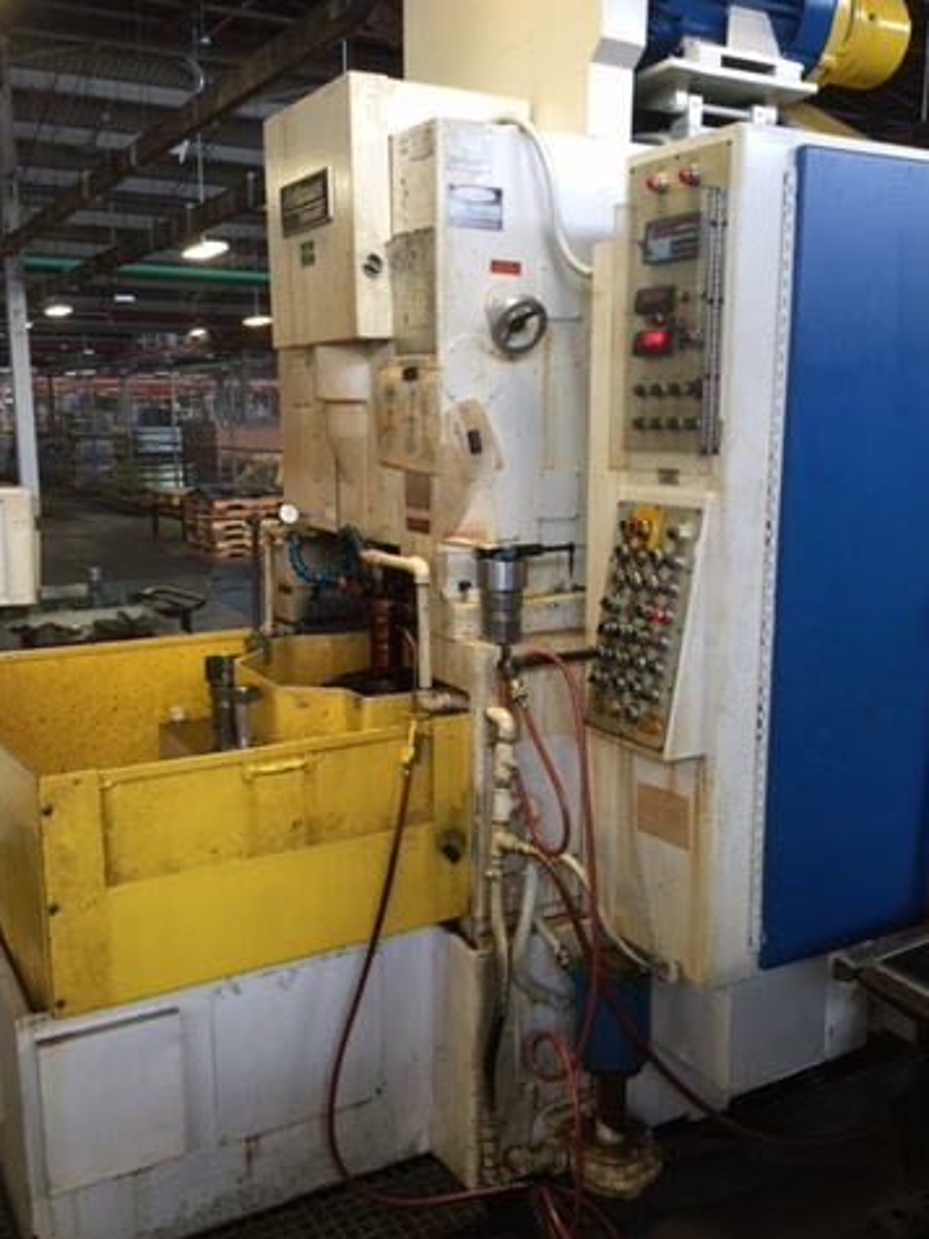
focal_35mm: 32
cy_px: 642
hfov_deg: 44.2
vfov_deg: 56.8
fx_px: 1145
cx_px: 463
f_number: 2.2
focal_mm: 4.15
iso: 32
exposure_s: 1/15
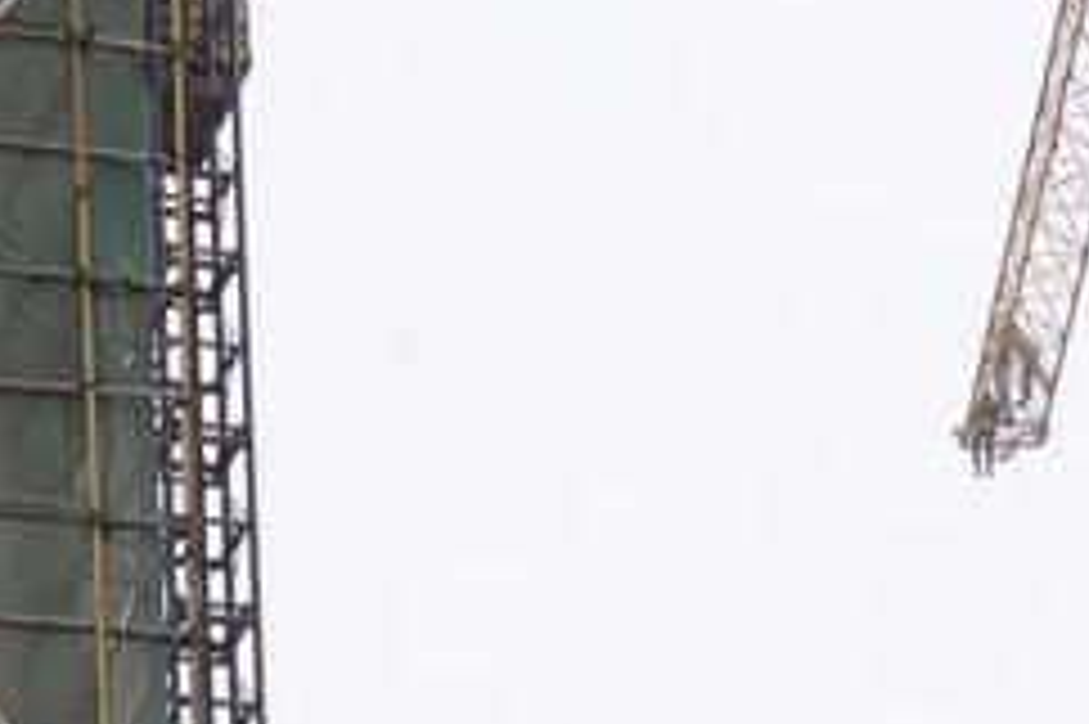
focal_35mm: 260
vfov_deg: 5.3
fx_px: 7859
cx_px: 904
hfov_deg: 7.9
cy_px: 434
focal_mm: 70
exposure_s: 1/500
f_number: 4
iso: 400
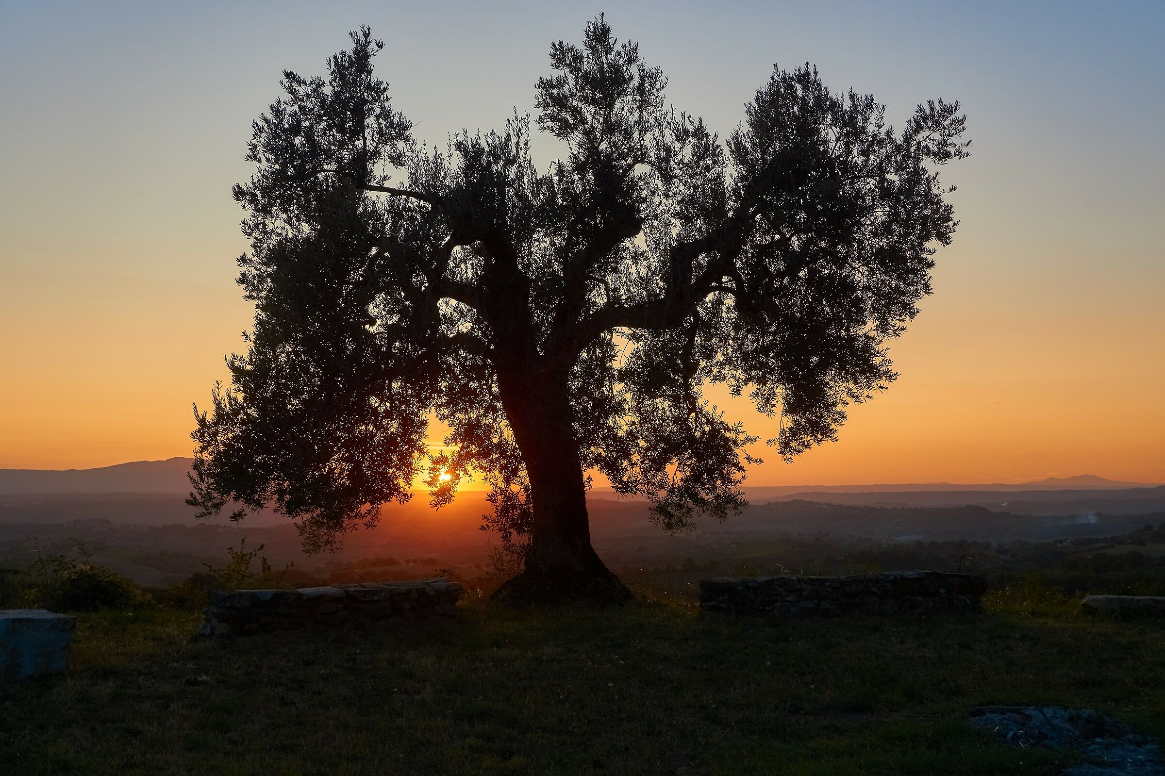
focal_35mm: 38
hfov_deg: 51.3
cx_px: 582
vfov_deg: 35.5
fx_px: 1213
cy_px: 388
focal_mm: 25
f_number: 9
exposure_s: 1/80
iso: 200
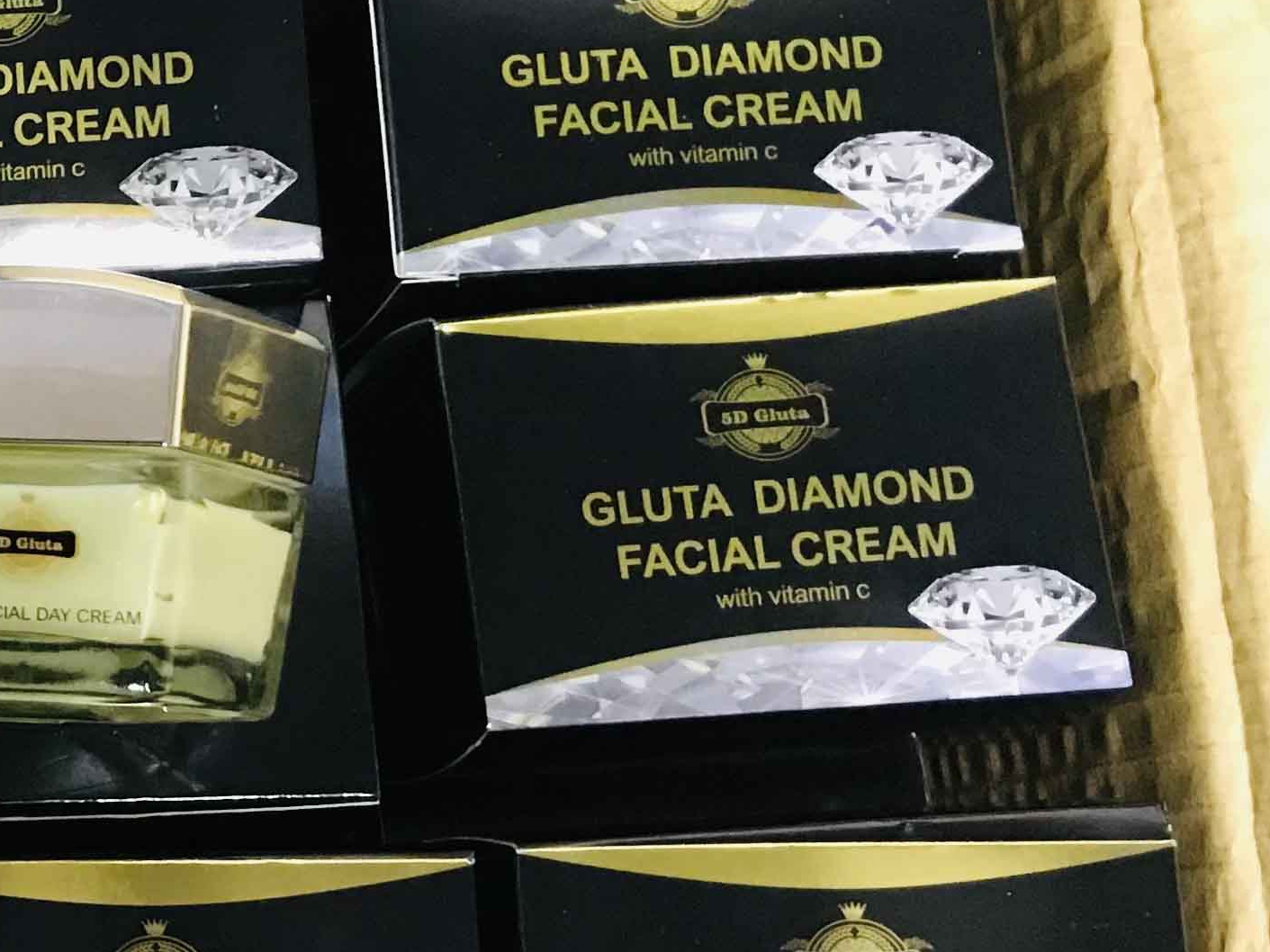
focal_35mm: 80
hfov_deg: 21.4
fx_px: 2935
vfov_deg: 18.4
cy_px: 400
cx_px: -502
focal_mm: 3.99
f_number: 1.8
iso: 100
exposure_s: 1/7
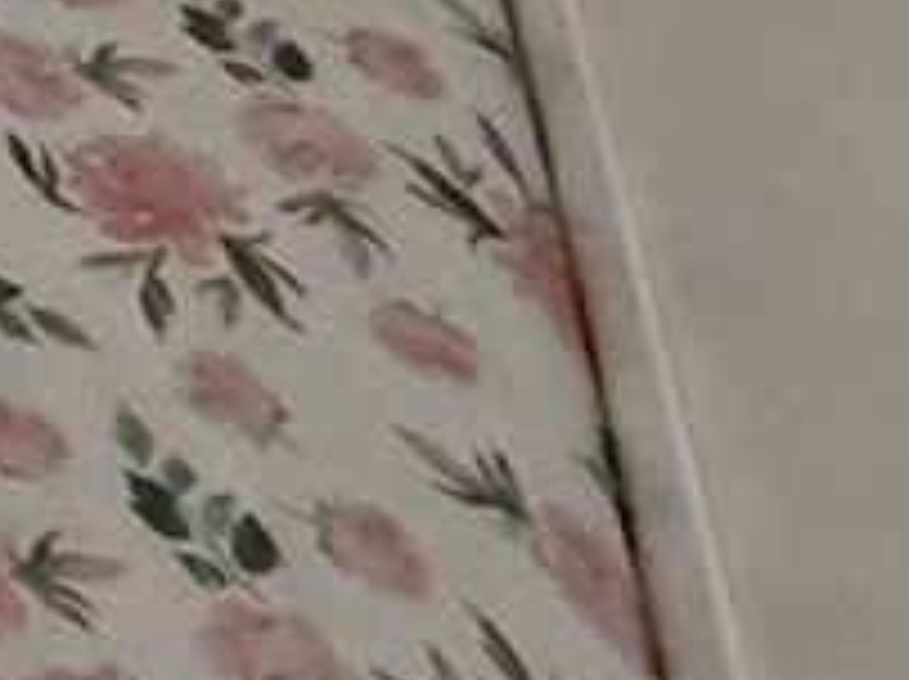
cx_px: -1755
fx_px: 2911
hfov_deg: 11.4
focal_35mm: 111
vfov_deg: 8.4
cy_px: -1918
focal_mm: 2.22
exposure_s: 1/120
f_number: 2.2
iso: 400
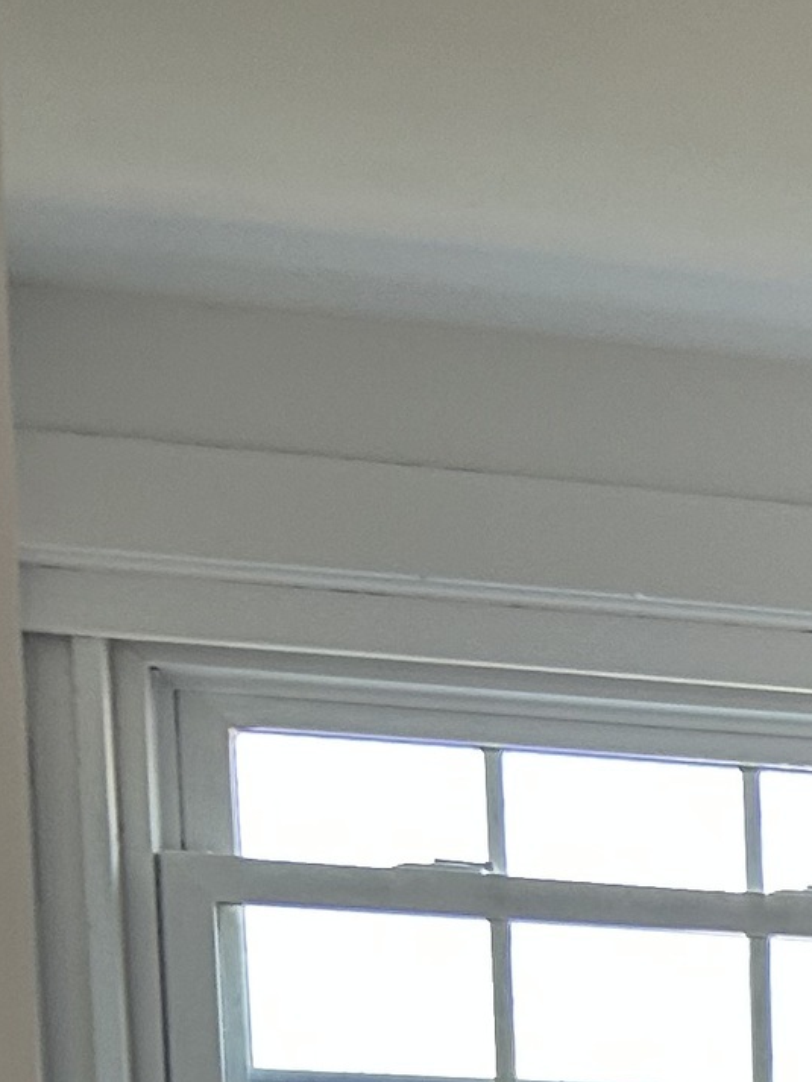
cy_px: 1669
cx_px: 2316
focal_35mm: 112
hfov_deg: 10.2
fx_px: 3502
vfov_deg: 16.0
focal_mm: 5.7
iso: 125
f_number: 1.5
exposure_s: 1/120
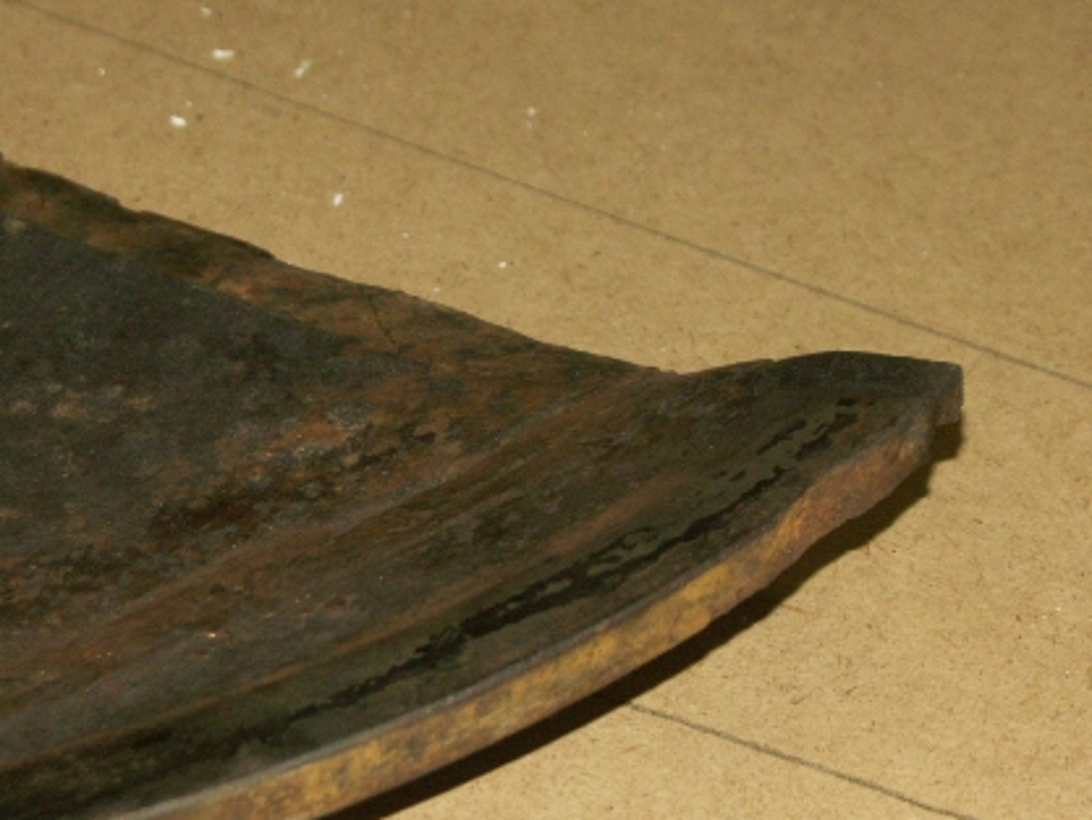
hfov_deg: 12.2
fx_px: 5080
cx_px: 301
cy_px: 466
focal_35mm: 161
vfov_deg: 9.2
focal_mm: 26.84
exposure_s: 1/100
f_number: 3.5
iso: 200
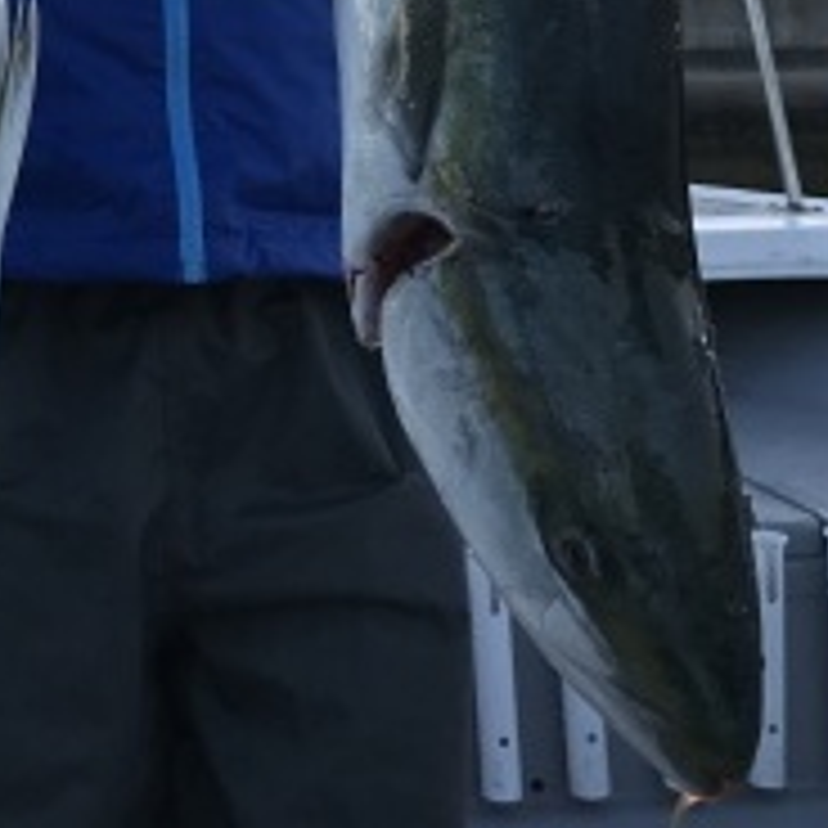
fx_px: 1786
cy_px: -158
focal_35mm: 66
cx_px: 74
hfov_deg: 25.3
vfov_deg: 23.8
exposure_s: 1/921
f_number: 1.8
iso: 20
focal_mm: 3.99
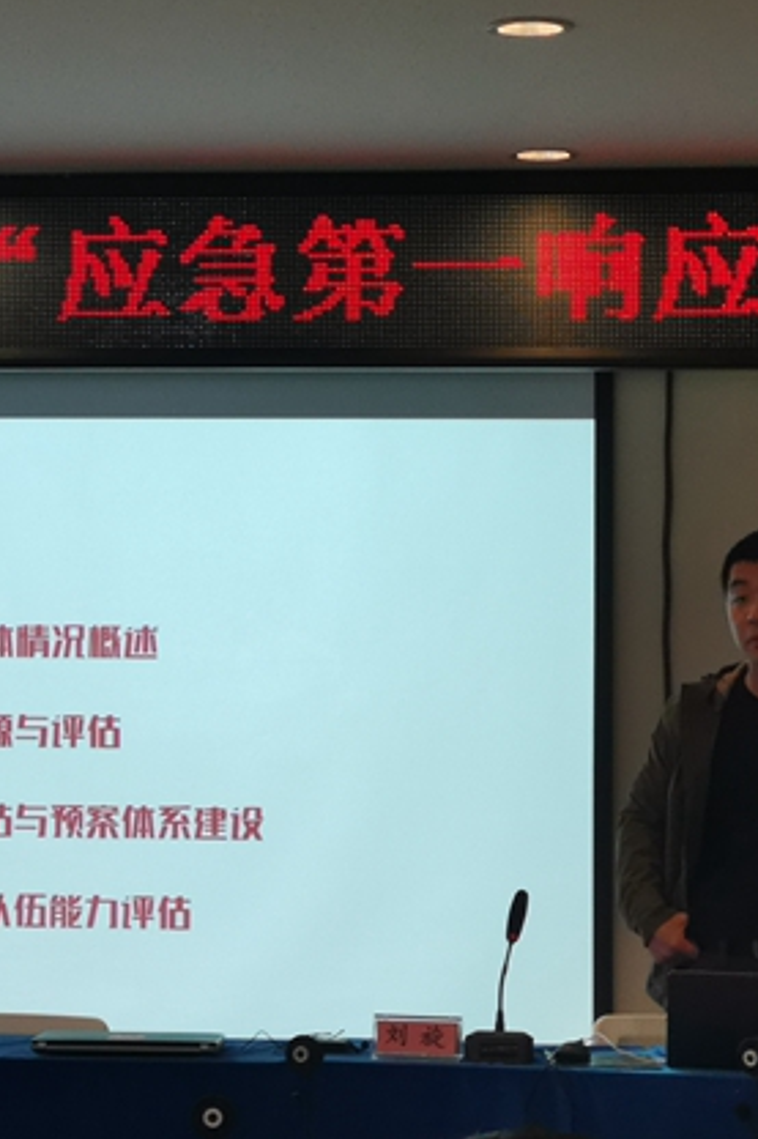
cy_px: 608
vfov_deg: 18.3
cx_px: 192
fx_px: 3540
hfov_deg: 12.2
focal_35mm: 112
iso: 160
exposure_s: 1/60
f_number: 2.4
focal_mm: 3.95
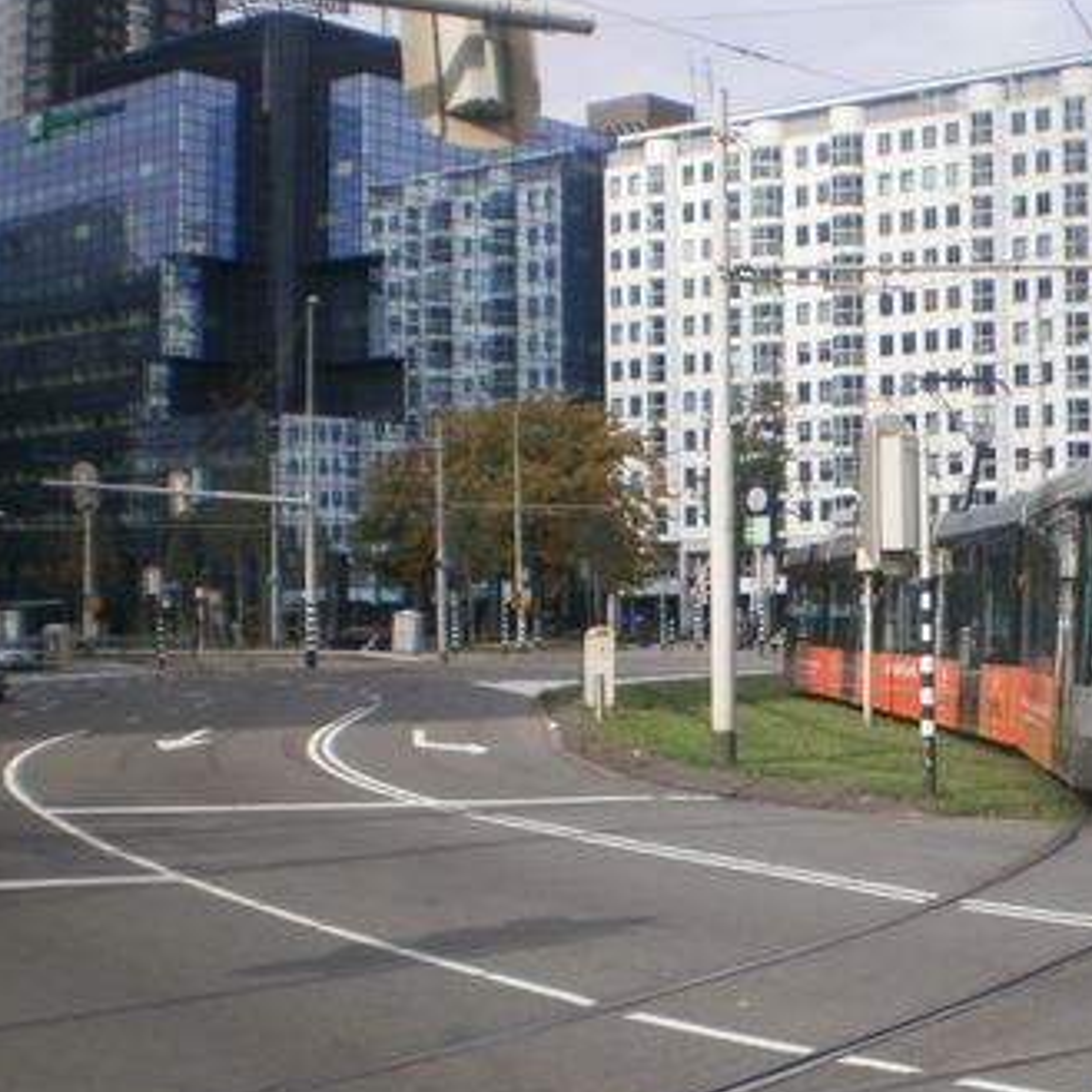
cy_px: 654
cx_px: 963
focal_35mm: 58
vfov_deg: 29.5
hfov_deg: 28.5
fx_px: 2070
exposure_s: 1/640
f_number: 4.6
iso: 100
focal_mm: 6.3
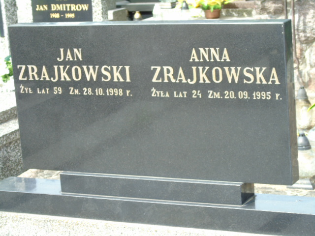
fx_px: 983
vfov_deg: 13.7
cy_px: 118
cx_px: 158
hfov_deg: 18.2
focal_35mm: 108
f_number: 4.4
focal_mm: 19
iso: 80
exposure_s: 1/80
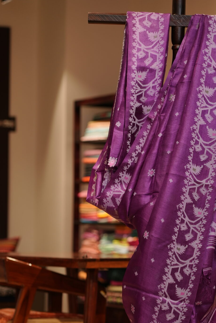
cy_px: 210
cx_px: 182
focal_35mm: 159
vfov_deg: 12.9
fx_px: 1431
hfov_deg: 8.6
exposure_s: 1/100
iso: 200
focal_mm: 85
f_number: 2.8
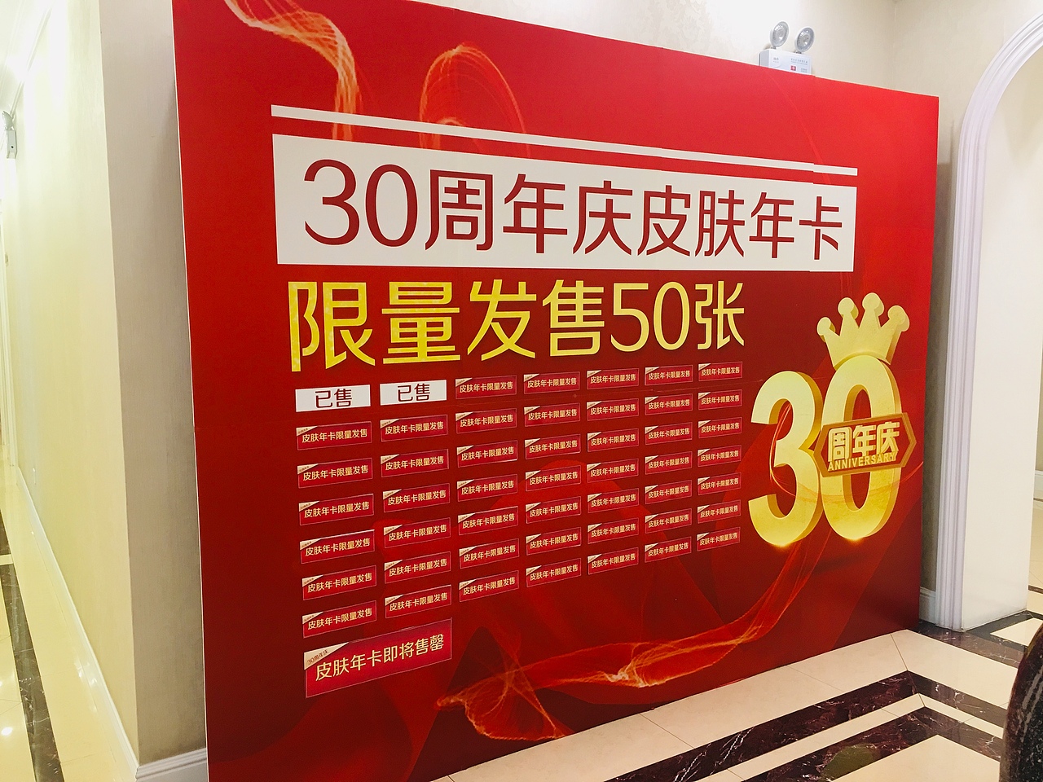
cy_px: 391
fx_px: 874
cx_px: 522
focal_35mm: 29
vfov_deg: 48.2
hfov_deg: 61.7
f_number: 2.2
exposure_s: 1/33
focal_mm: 4.15
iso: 100
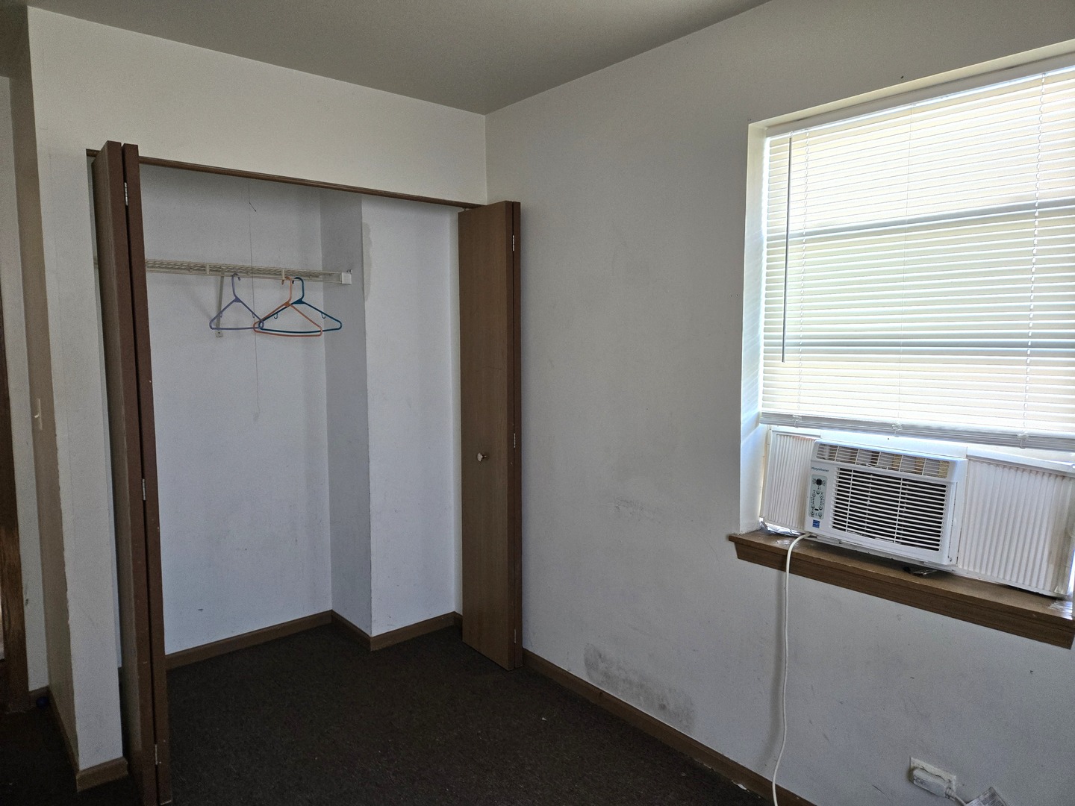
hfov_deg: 73.9
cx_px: 538
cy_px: 403
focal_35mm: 23
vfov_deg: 58.9
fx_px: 714
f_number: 1.8
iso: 250
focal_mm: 5.4
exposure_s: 1/120
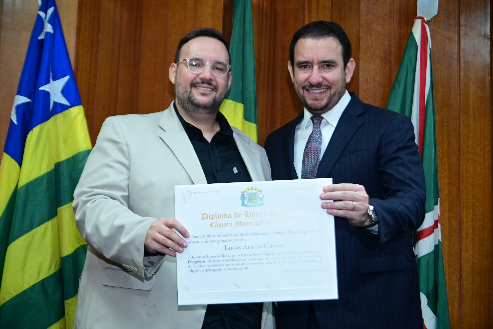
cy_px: 164
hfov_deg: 28.8
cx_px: 246
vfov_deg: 19.5
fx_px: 959
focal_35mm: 70
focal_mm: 70
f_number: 6.3
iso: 3200
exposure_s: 1/125
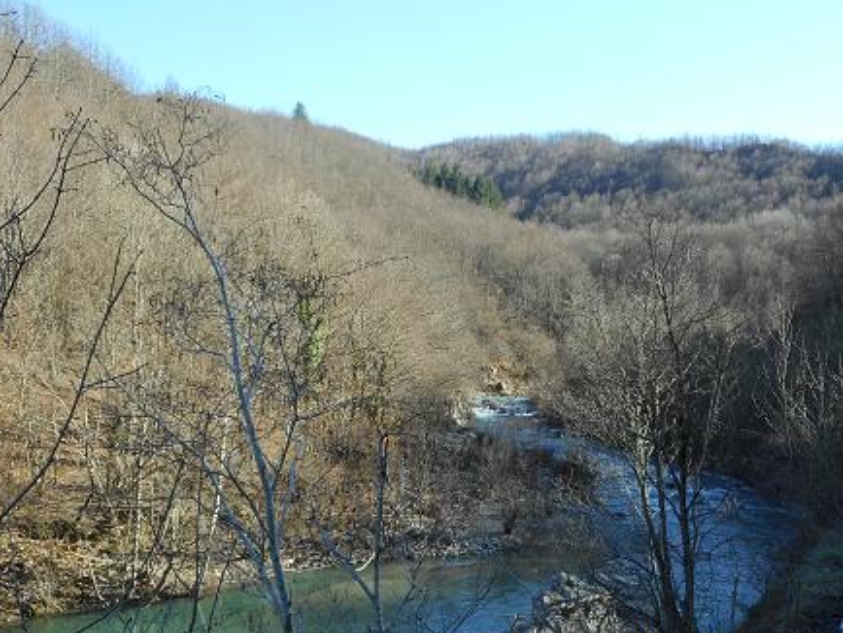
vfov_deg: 36.0
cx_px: 413
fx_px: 975
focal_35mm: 40
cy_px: 303
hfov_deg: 46.8
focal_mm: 6
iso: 80
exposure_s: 1/160
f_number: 4.2
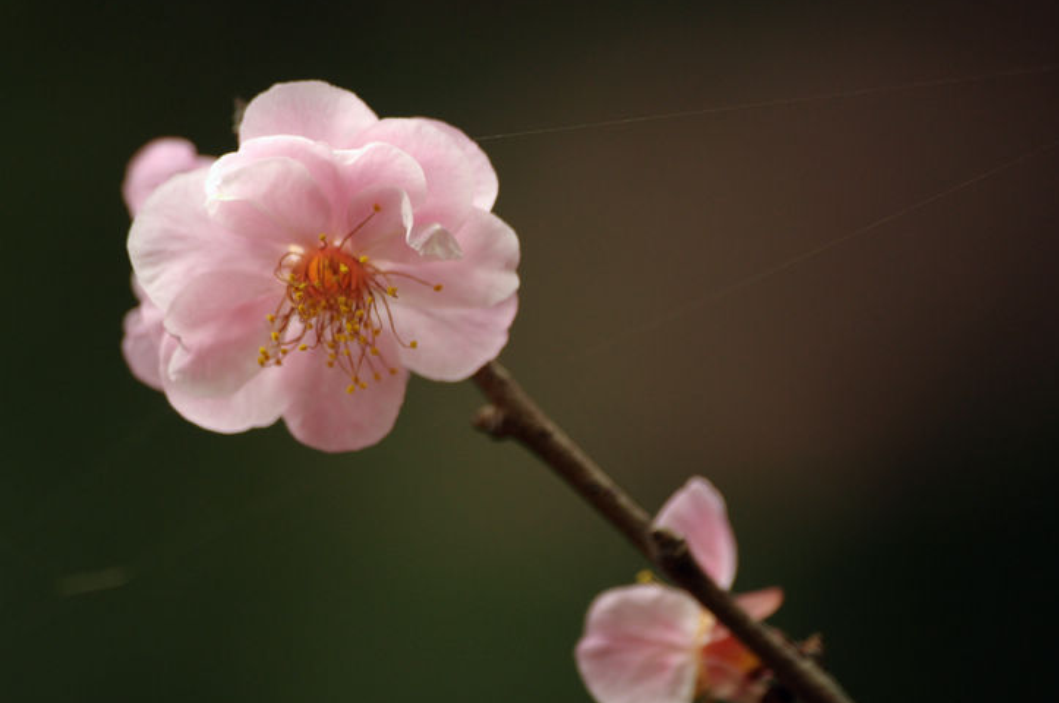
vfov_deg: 2.8
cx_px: 492
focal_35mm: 498
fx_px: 14630
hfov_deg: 4.1
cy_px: 335
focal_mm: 300
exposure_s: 1/60
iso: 450
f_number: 5.6
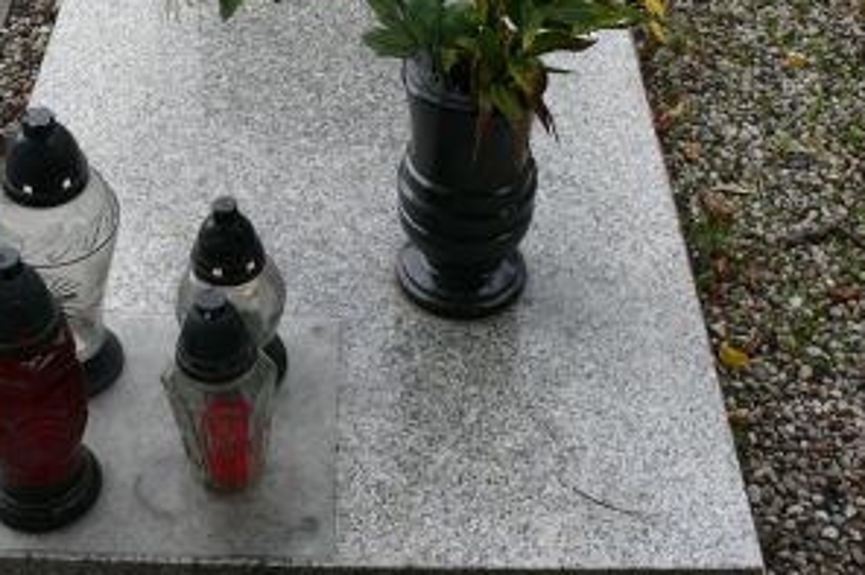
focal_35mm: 59
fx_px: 1417
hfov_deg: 33.9
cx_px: 359
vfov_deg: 22.0
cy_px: -26
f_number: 4
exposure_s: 1/200
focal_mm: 7.4
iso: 100
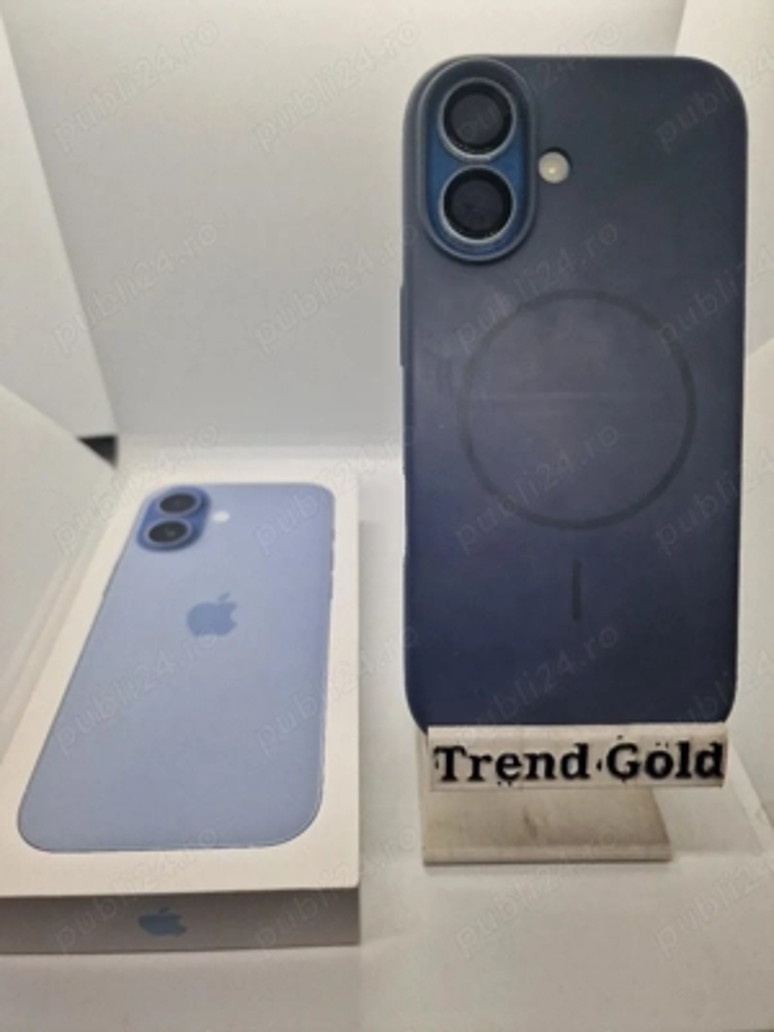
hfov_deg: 58.9
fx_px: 686
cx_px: 387
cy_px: 516
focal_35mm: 23
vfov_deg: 73.9
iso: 50
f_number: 1.8
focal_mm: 6.4
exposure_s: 1/182
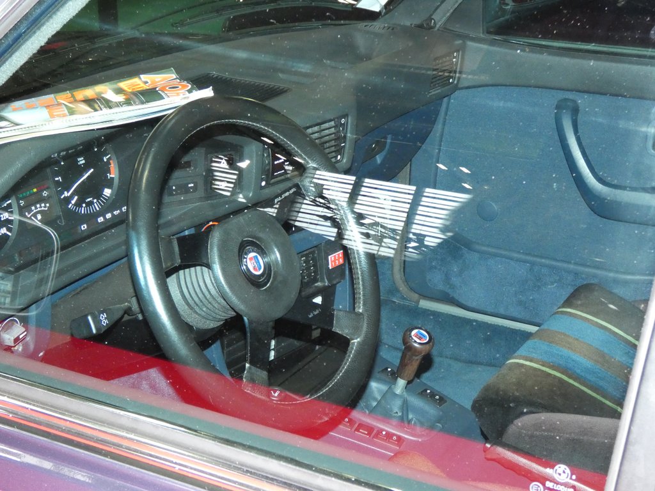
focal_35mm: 63
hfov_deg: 30.7
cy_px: 246
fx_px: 1192
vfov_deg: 23.3
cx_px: 328
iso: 1000
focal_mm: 11.3
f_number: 4.2
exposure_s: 1/60
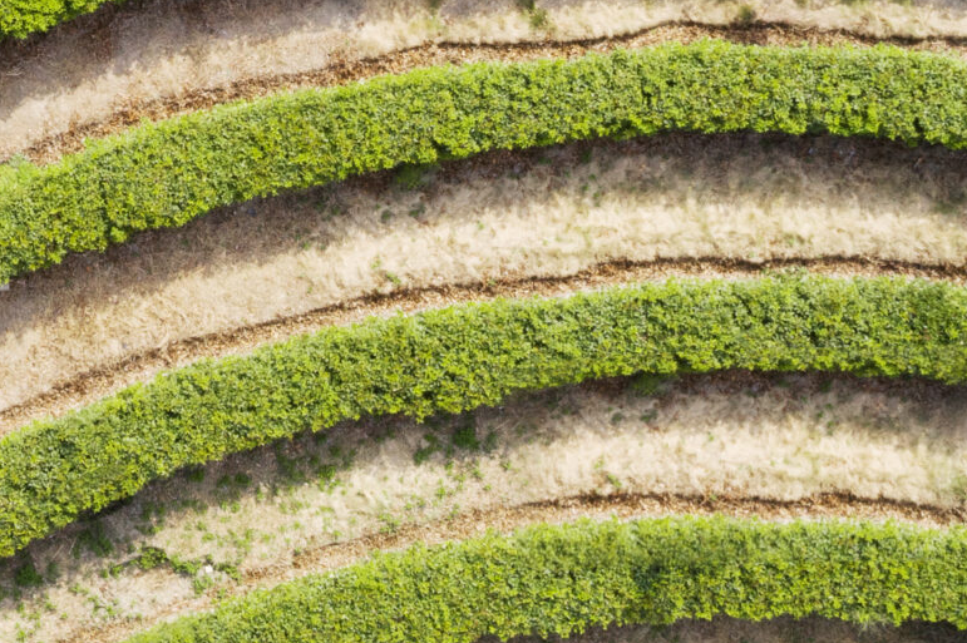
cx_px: 6
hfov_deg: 21.2
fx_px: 2496
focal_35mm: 93
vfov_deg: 14.5
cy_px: 42
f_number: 11
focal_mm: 10.3
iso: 100
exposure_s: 1/100
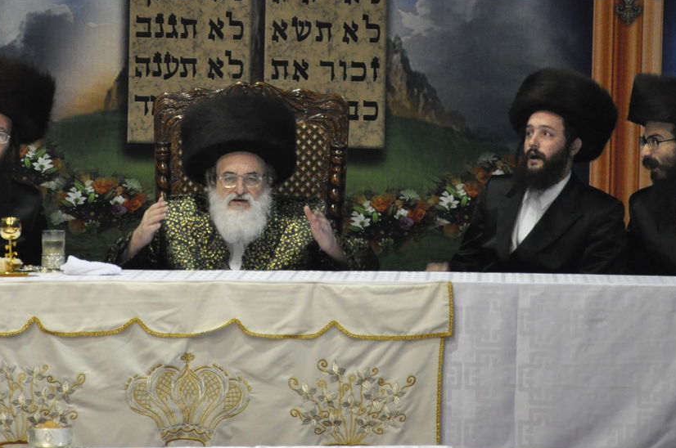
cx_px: 291
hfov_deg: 7.7
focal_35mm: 267
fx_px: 5003
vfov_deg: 5.1
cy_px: 103
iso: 1600
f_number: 5.6
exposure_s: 1/80
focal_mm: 105
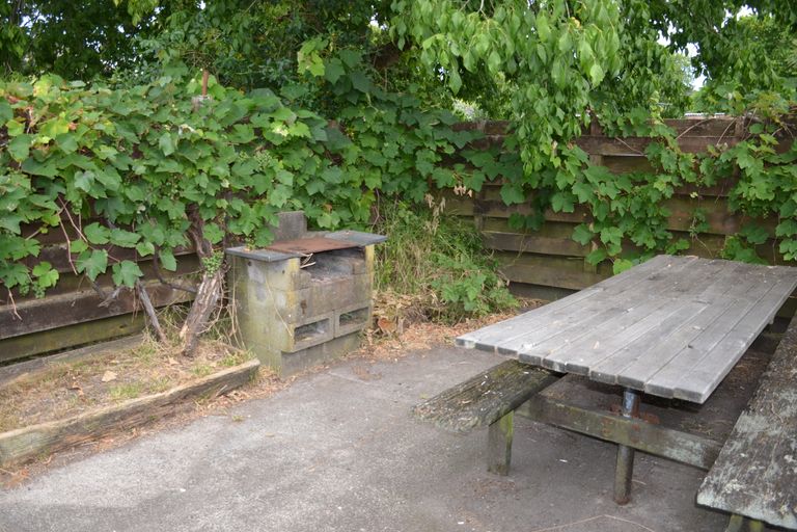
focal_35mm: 30
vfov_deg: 43.6
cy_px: 266
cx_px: 398
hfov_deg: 61.9
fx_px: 664
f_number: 4
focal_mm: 20
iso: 100
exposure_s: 1/200
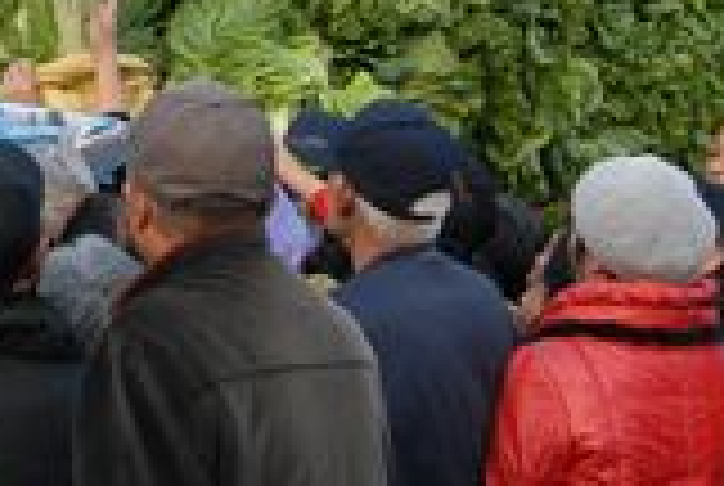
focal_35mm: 123
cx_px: -90
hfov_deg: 16.1
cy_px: 22
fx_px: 2478
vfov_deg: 11.1
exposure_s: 1/125
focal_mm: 24
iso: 200
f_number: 5.6
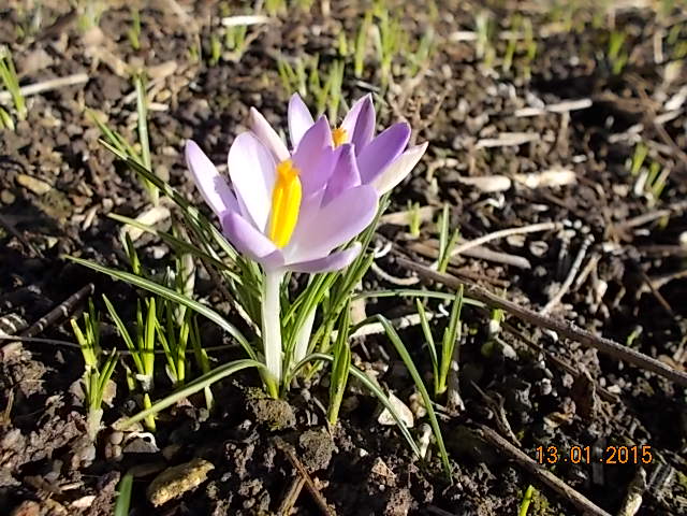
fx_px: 595
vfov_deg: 46.8
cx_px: 344
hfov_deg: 60.0
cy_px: 258
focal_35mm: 30
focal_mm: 5.3
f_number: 3.4
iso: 80
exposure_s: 1/400
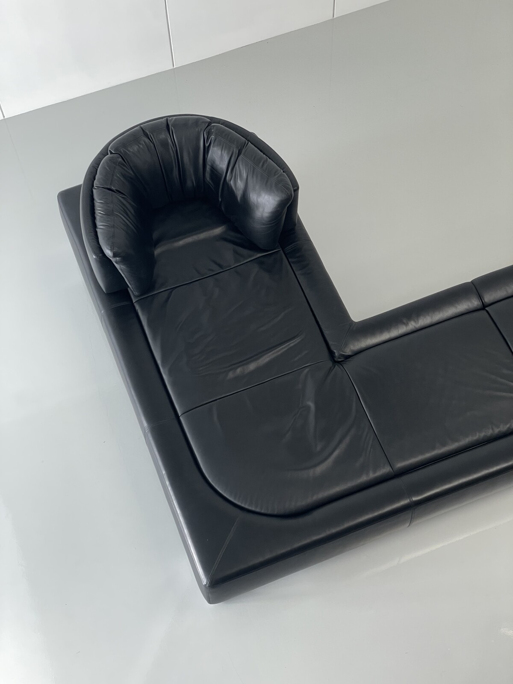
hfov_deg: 28.0
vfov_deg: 36.8
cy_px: 342
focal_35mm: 52
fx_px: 1028
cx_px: 256
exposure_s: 1/99
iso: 160
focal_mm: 6
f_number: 2
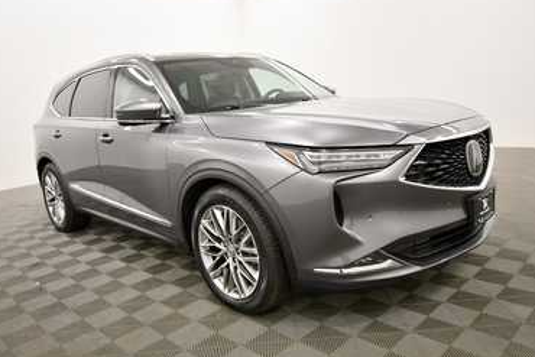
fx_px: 401
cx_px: 268
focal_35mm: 27
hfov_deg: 67.4
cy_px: 173
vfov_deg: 48.0
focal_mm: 17
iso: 1000
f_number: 5.3
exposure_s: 1/125
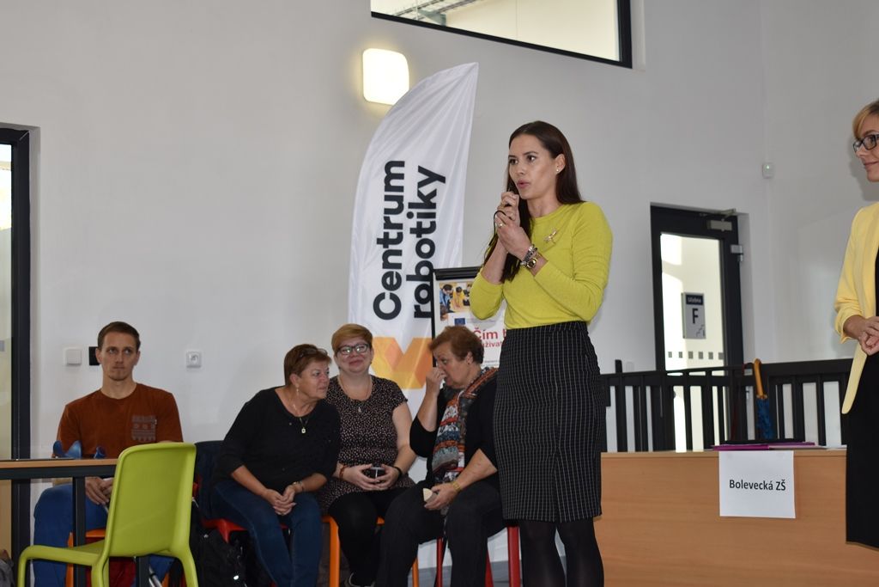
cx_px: 440
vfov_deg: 21.6
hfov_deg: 31.9
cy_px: 294
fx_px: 1538
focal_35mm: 63
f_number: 5
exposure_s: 1/60
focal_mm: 42
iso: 180
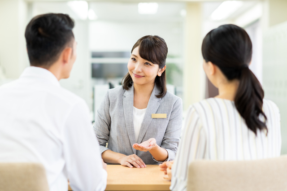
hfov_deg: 23.9
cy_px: 96
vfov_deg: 16.1
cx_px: 144
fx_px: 677
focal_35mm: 85
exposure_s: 1/125
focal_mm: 85
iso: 640
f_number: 2.8
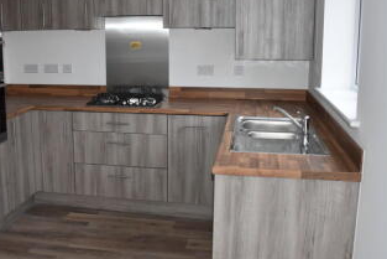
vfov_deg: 32.6
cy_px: 111
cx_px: 143
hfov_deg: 46.9
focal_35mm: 41
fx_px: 441
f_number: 3.5
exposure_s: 1/60
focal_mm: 18
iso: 1400
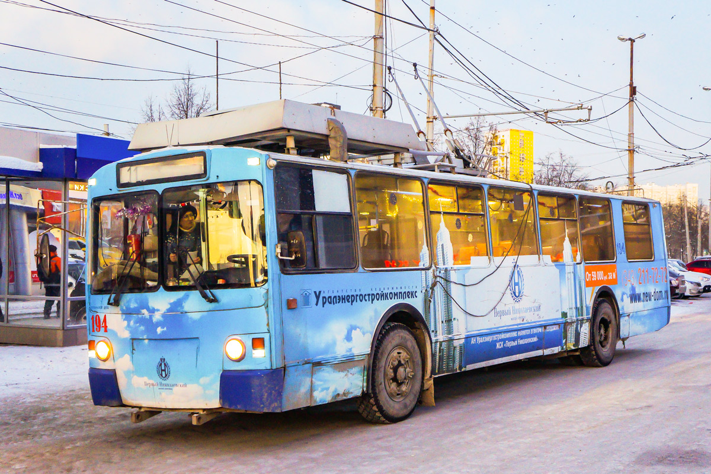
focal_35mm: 45
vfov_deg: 29.9
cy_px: 237
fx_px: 889
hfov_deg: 43.6
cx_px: 356
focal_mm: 30
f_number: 4
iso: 1250
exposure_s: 1/60
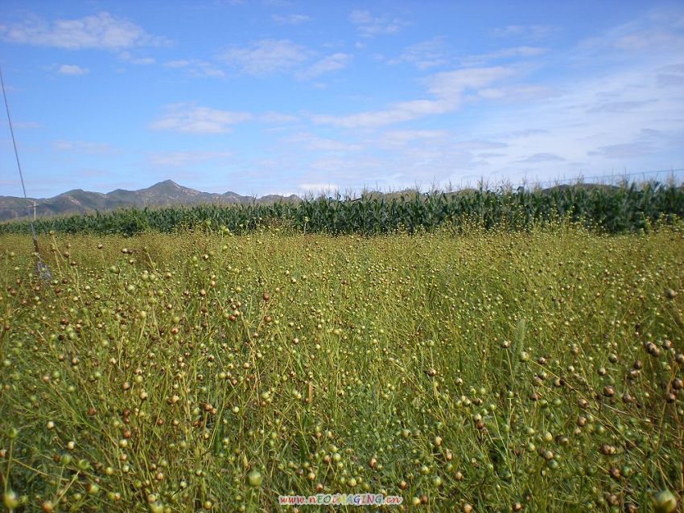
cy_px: 256
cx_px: 342
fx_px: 751
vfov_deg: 37.7
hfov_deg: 49.0
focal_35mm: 38
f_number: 4.6
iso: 64
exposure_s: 1/380
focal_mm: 6.3
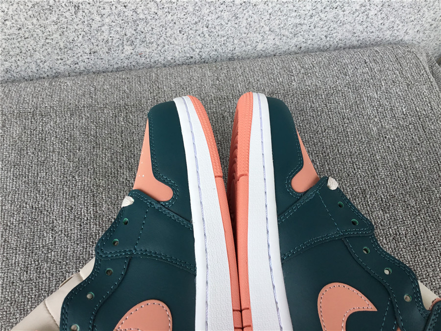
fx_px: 395
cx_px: 220
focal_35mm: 31
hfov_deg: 58.4
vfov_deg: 45.4
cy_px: 166
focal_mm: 3.3
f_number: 2.4
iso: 25
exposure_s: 1/344
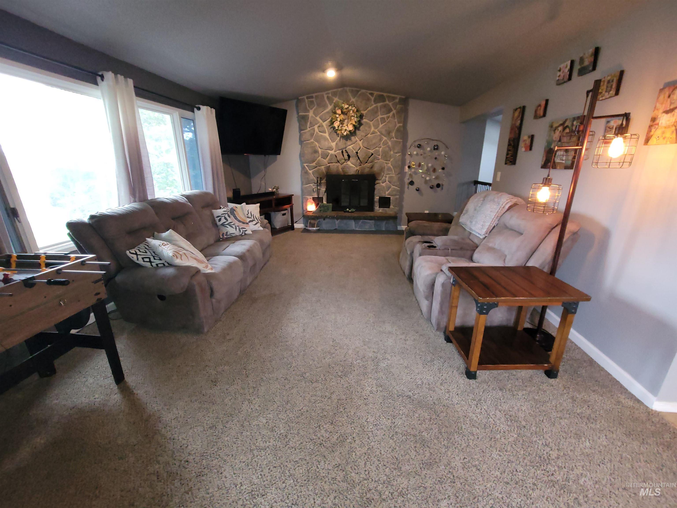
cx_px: 338
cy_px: 254
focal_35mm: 13
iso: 400
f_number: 2.2
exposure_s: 1/30
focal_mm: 2.2
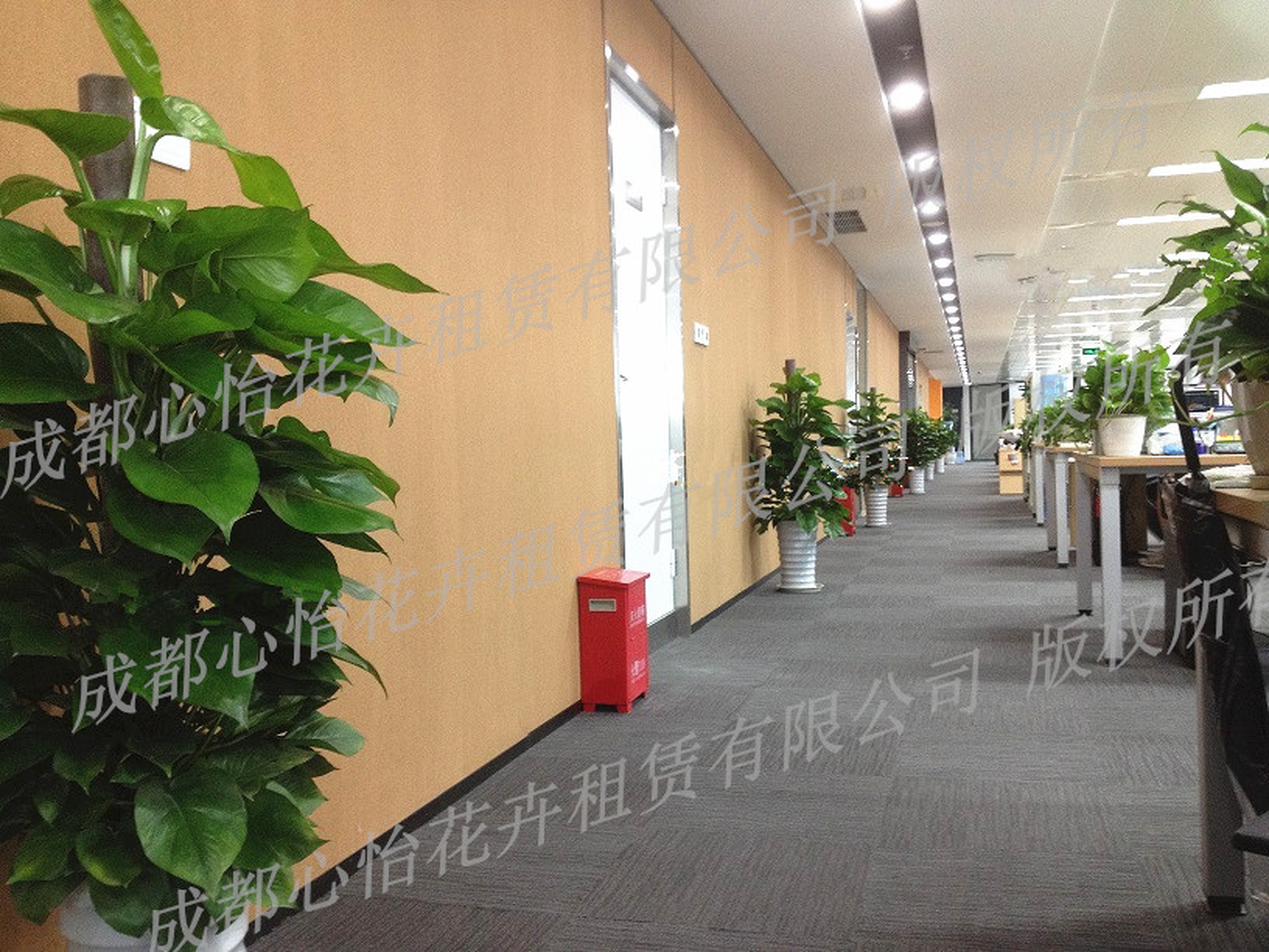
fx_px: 1283
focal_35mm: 35
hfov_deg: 52.6
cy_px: 476
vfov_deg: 40.7
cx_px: 634
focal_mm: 4.28
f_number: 2.4
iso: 125
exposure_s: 1/20
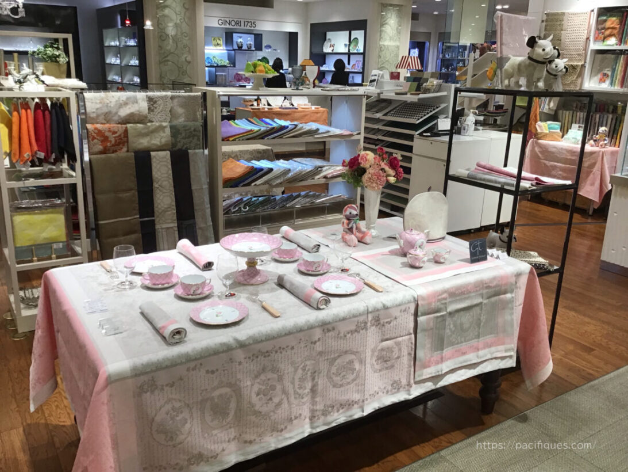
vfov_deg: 45.5
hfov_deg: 58.3
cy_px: 236
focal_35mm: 31
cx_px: 314
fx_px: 562
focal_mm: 3.3
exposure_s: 1/40
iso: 25
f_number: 2.4
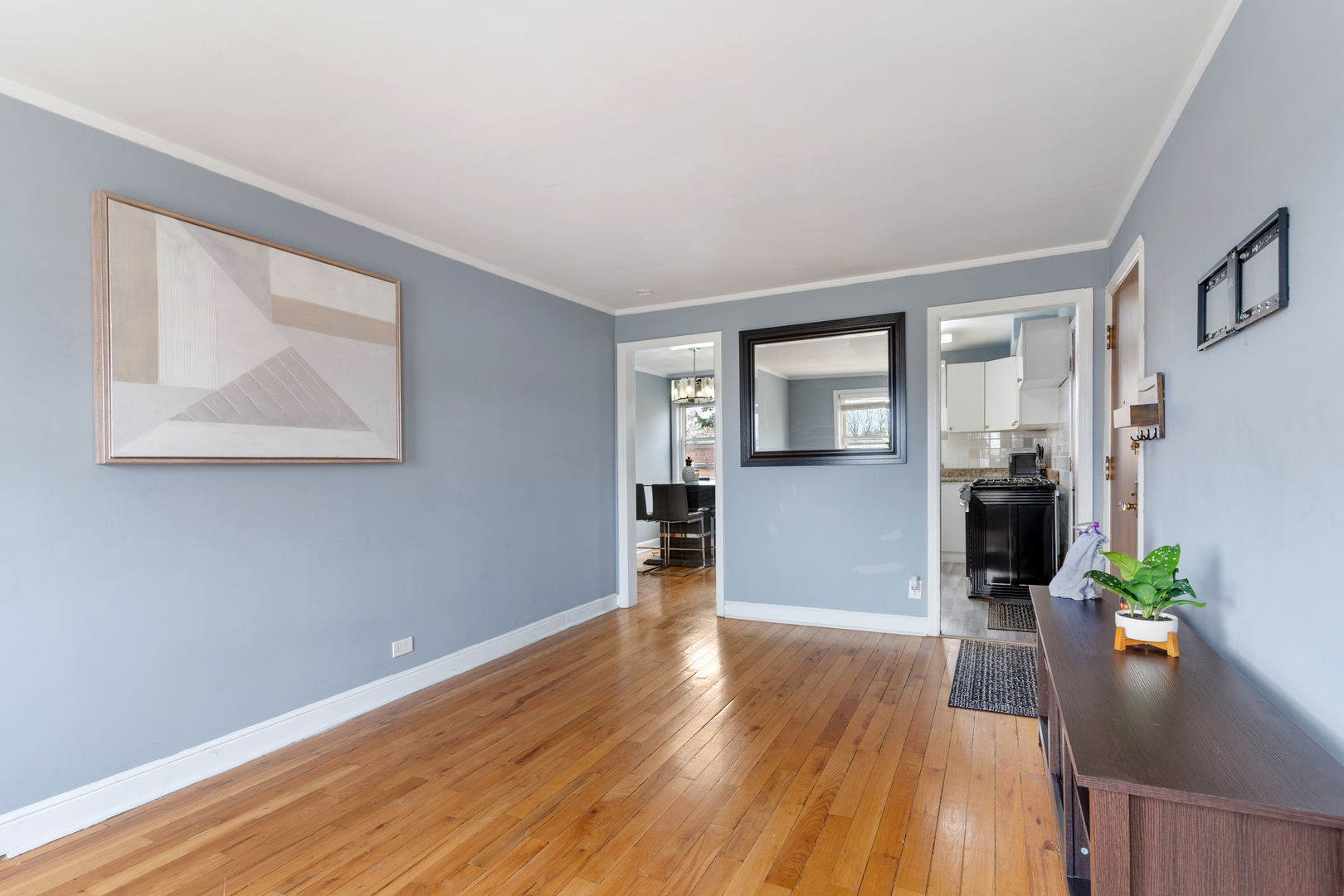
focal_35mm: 17
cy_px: 448
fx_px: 635
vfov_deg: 70.4
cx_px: 672
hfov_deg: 93.3
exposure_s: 1/1.67
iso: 125
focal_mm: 17
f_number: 8
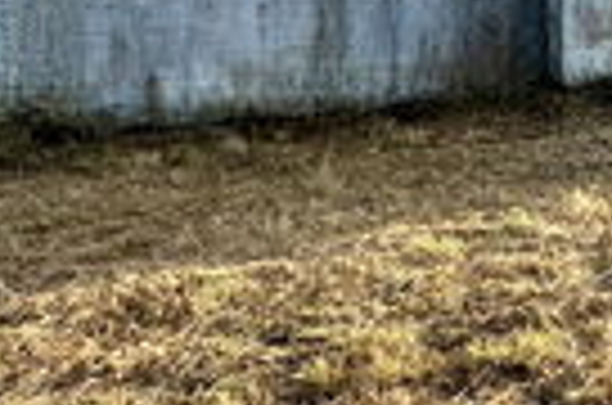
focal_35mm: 55
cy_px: 9
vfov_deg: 23.6
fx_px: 933
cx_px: 828
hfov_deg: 28.6
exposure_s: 1/367
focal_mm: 2.22
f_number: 2.2
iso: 40
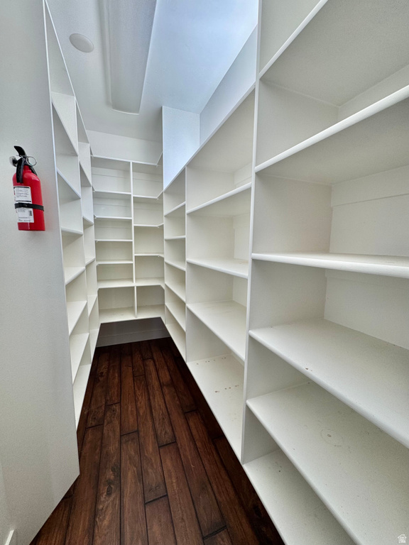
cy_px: 272
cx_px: 204
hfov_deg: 85.7
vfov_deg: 102.1
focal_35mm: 14
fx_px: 221
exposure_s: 1/99
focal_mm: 2.22
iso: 80
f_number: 2.2
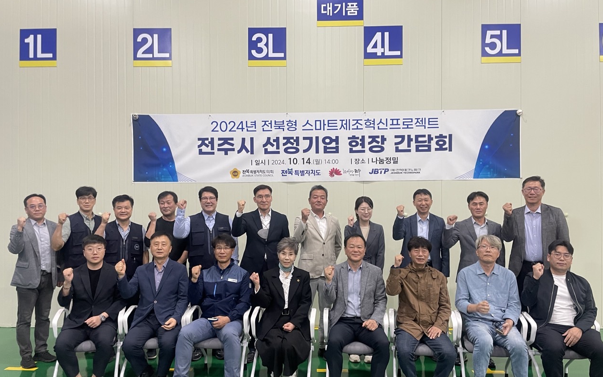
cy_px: 210
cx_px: 302
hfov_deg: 66.5
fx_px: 460
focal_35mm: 28
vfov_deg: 44.4
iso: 250
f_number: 1.6
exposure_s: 1/60
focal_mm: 4.2
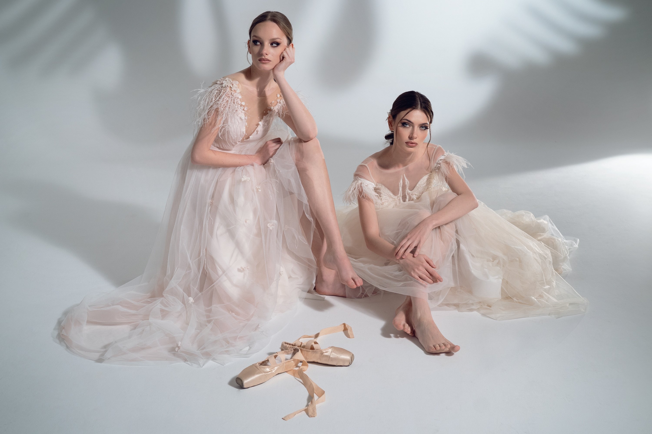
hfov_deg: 43.6
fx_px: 815
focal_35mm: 45
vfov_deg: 29.9
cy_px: 217
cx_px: 326
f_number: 3.5
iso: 800
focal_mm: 45
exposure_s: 1/160
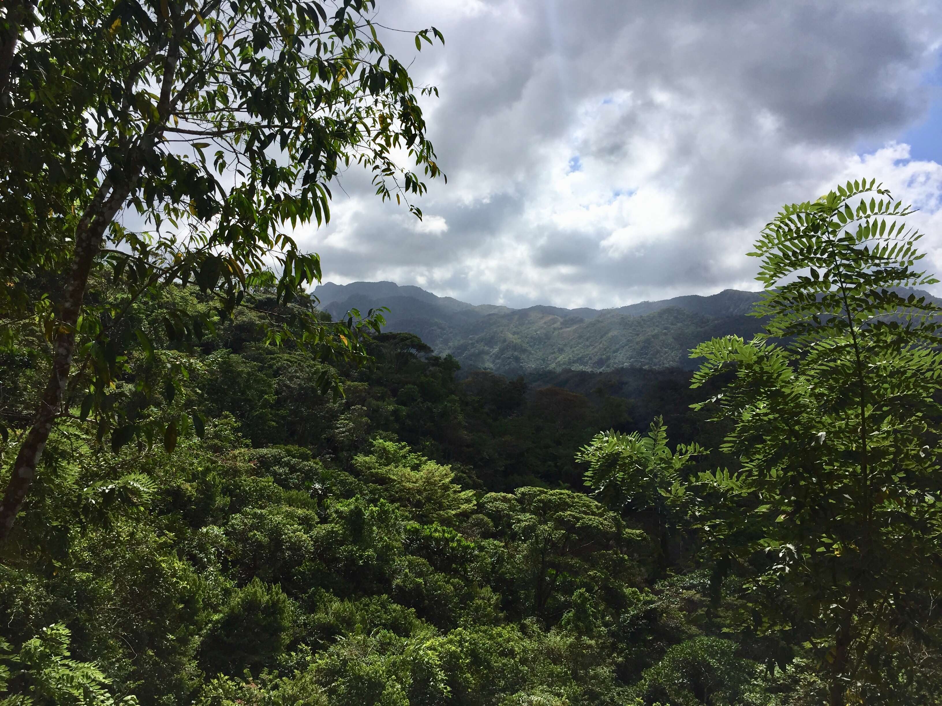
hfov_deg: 61.7
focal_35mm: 29
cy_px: 353
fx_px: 789
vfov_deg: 48.2
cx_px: 471
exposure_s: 1/3968
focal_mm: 4.15
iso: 32
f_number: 2.2
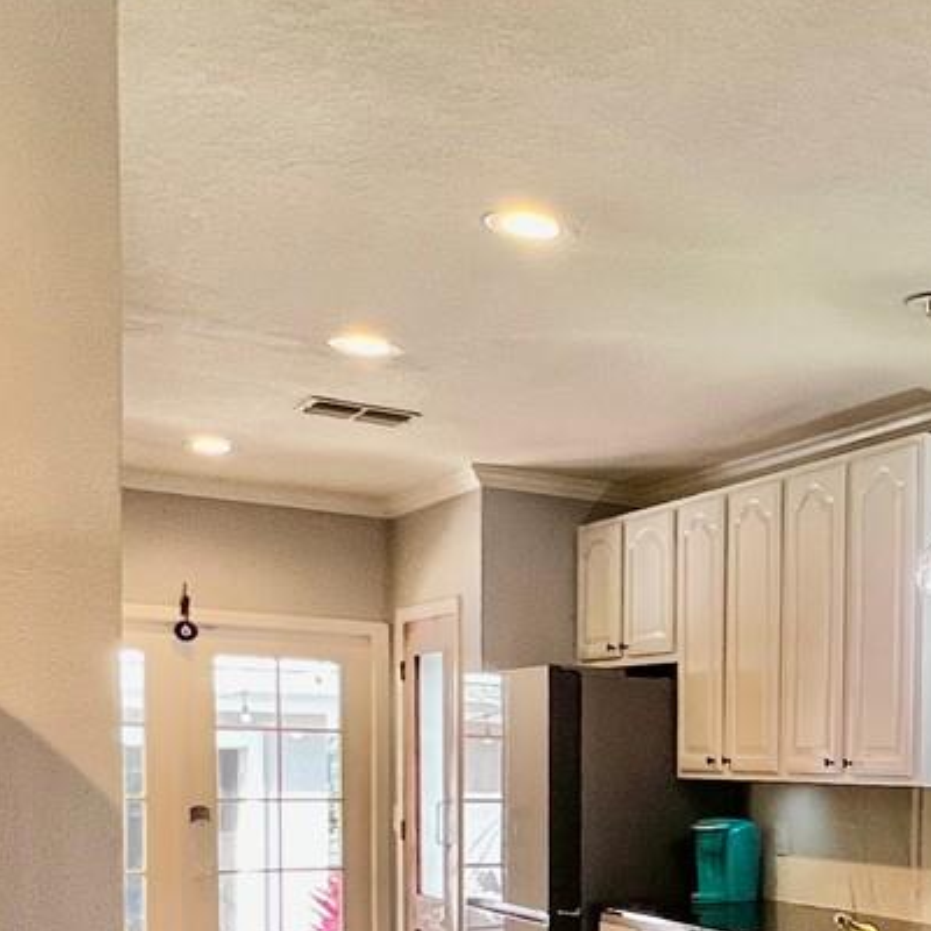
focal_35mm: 46
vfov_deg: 34.6
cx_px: 1187
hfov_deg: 29.9
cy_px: 847
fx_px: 1400
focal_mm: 1.57
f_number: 1.8
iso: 160
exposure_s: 1/120
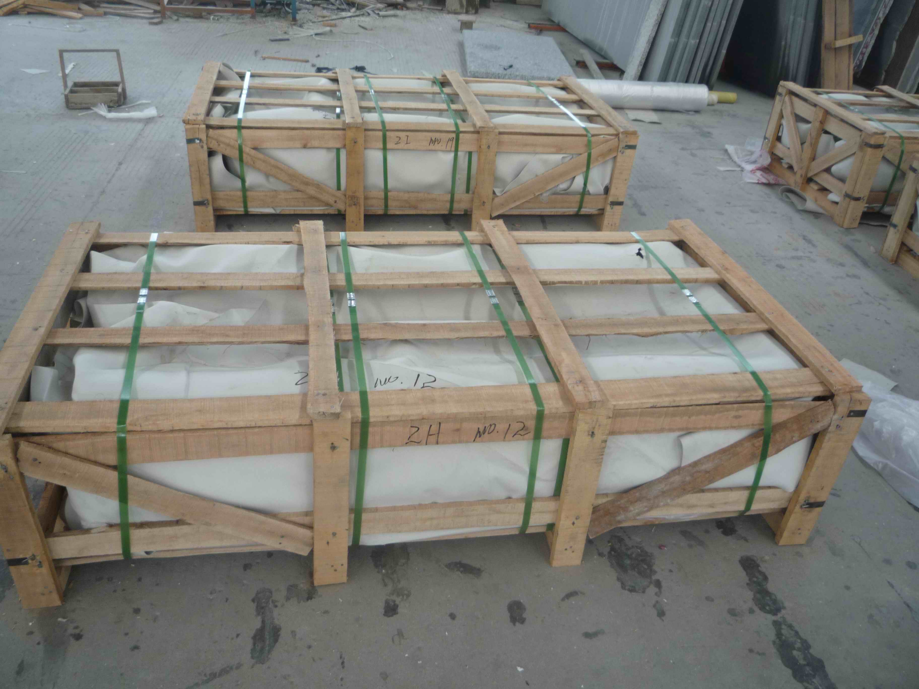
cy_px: 344
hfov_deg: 60.0
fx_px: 796
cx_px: 460
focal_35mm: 30
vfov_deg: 46.8
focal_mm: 5.2
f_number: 3.3
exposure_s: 1/50
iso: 100
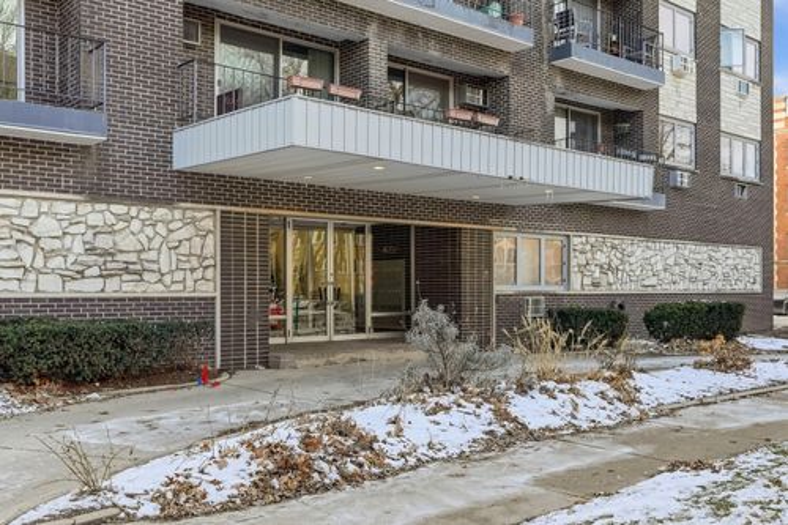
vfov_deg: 38.9
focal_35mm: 34
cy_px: 262
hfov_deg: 55.8
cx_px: 394
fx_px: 744
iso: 2000
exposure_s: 1/3200
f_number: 8
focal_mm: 23
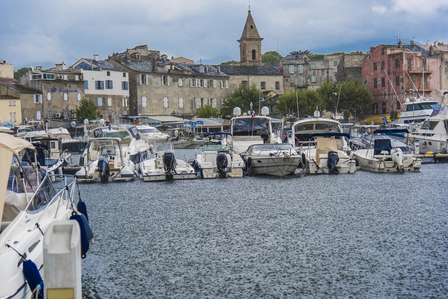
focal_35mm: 62
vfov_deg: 21.9
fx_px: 772
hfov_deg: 32.4
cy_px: 150
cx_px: 224
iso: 200
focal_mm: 62
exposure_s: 1/1250
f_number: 4
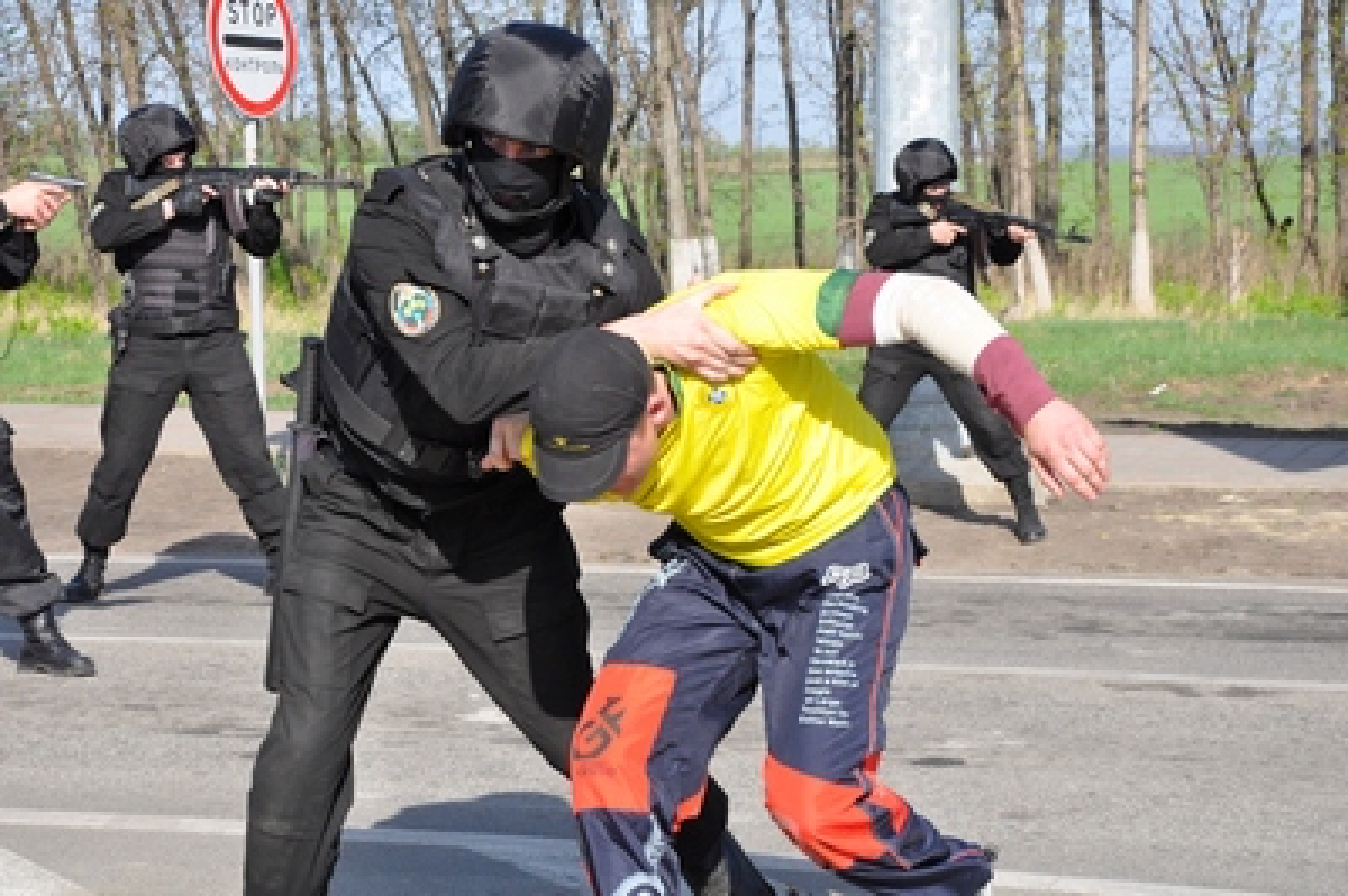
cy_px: 448
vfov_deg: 14.7
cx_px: 674
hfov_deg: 21.9
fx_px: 3479
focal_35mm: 93
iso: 1250
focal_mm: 62
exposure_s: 1/2000
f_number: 11
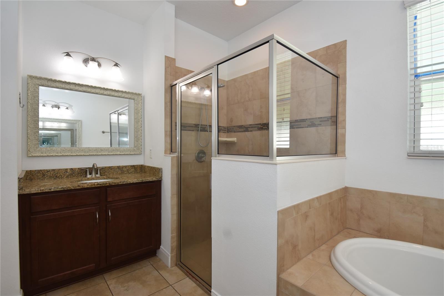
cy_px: 148
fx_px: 203
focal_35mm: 16
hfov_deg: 95.0
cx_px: 222
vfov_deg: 72.0
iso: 200
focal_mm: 11
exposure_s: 1/80
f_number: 4.5
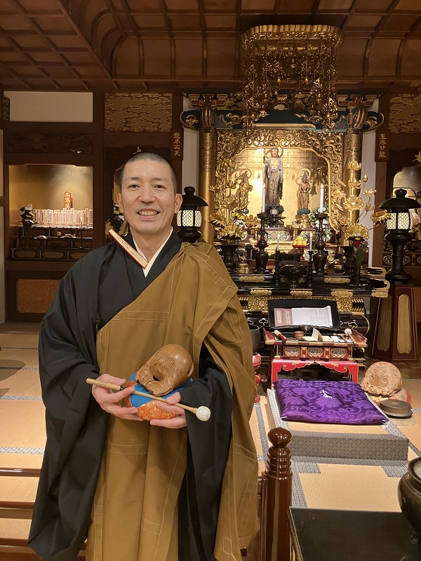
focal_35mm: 28
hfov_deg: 49.7
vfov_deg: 63.4
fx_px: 454
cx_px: 210
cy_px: 280
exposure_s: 1/60
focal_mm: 3.99
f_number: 1.8
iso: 320
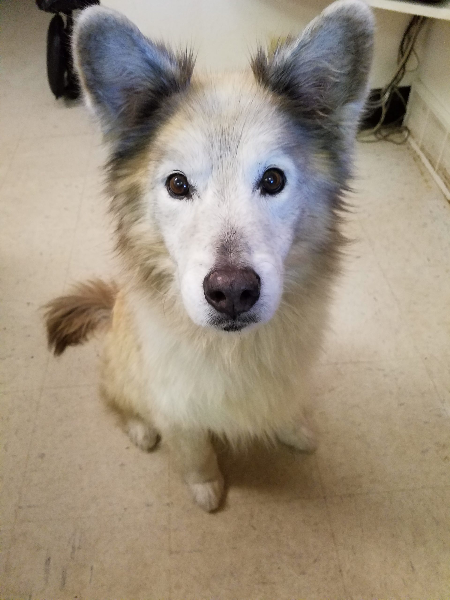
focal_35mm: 26
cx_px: 225
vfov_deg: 67.3
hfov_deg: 53.1
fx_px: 451
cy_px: 300
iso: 640
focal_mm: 4.2
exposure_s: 1/40
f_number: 1.7
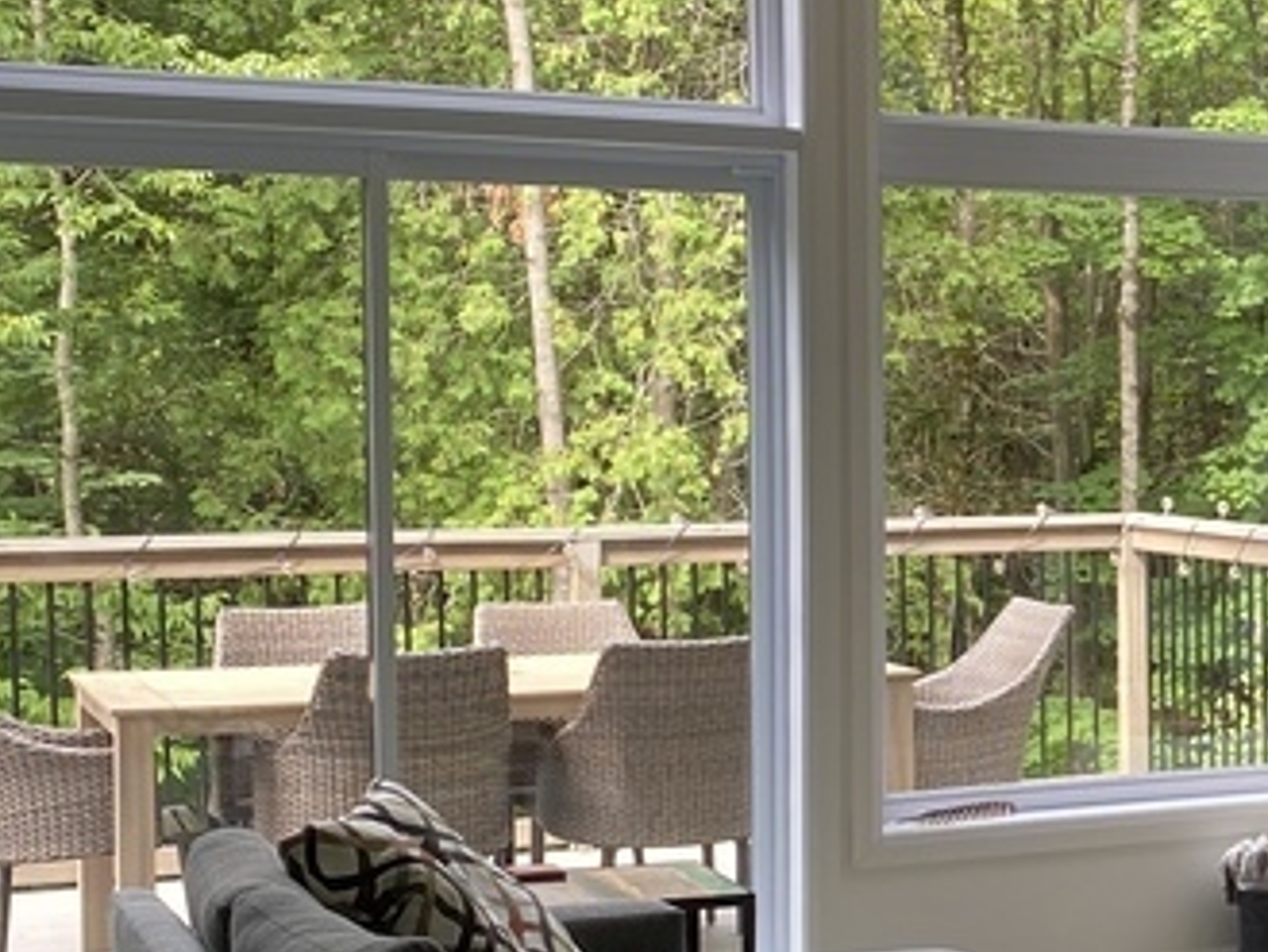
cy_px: 582
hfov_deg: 22.2
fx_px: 2968
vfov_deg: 18.2
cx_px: 1530
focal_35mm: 81
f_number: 1.8
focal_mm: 4.25
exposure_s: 1/122
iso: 50
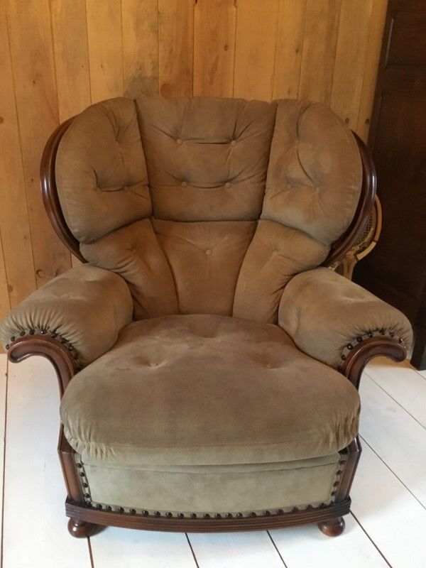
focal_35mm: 31
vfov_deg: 58.4
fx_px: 509
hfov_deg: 45.4
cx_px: 213
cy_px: 284
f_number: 2.4
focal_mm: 3.3
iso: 400
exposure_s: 1/17
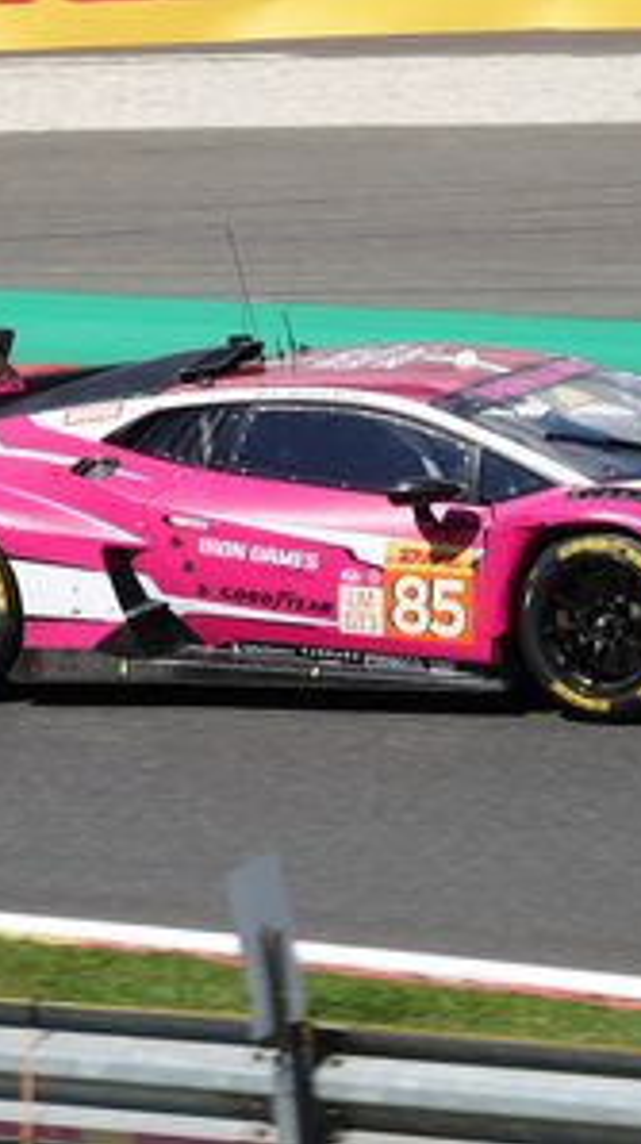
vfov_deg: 7.1
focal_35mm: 304
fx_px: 9212
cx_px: 330
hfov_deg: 4.0
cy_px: 572
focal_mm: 70.27
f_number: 4.5
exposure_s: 1/800
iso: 100
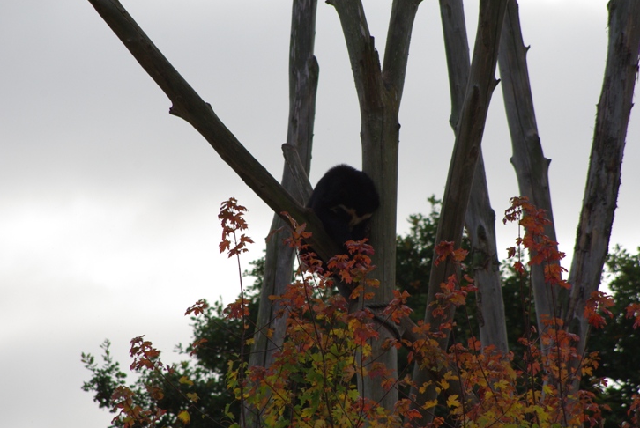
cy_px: 203
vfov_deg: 2.8
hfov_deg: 4.2
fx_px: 8828
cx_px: 344
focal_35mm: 496
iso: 200
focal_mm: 300
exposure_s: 1/500
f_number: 8
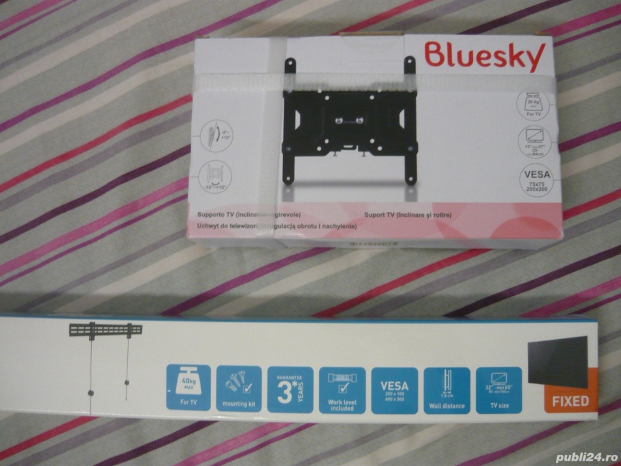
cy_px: 233
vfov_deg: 42.9
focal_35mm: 33
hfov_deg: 55.4
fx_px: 592
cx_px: 310
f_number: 2.8
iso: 400
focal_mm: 5.5
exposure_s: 1/25
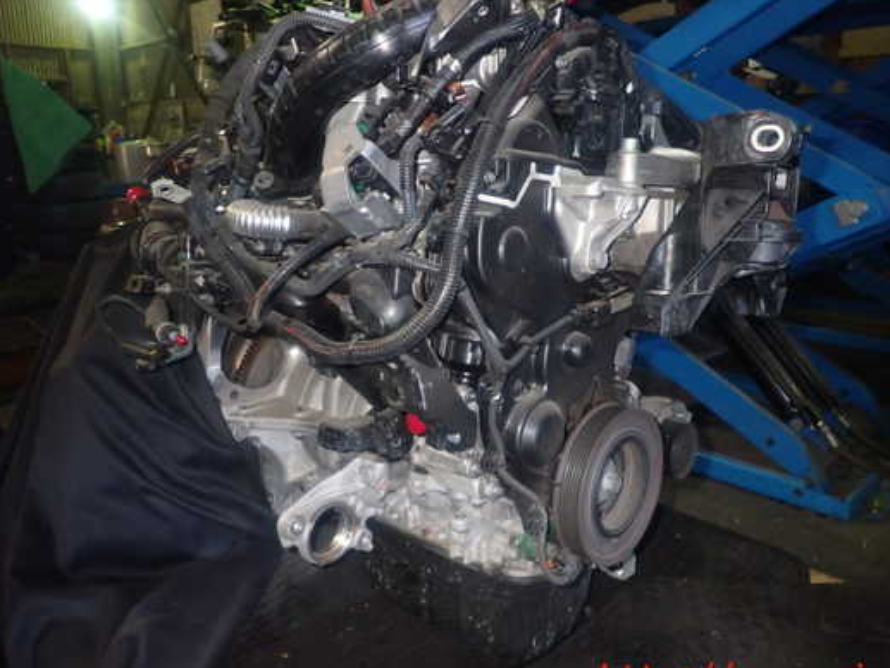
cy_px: 315
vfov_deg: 48.2
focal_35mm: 29
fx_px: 746
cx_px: 473
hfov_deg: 61.6
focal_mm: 4.5
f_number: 5.6
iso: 800
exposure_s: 1/30
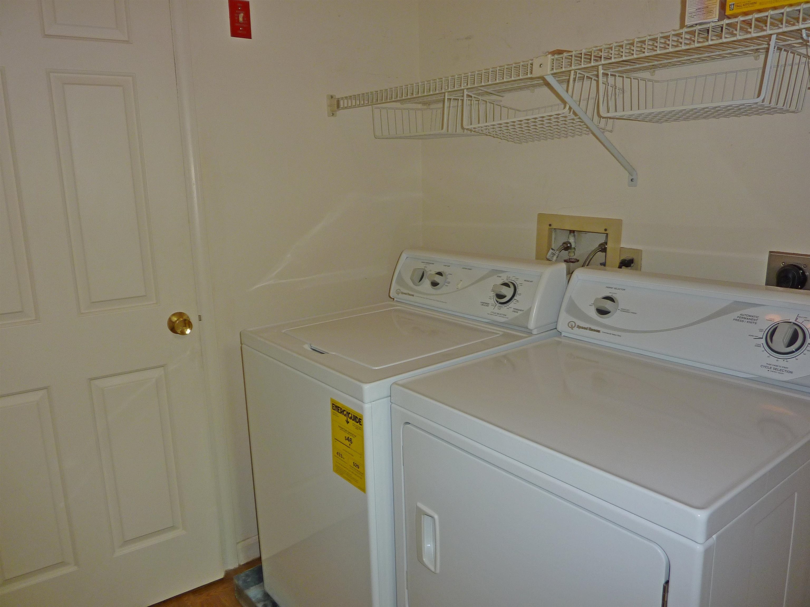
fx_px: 585
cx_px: 405
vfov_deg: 54.9
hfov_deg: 69.4
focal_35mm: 25
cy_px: 304
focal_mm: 4.1
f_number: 3.3
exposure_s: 1/30
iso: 100
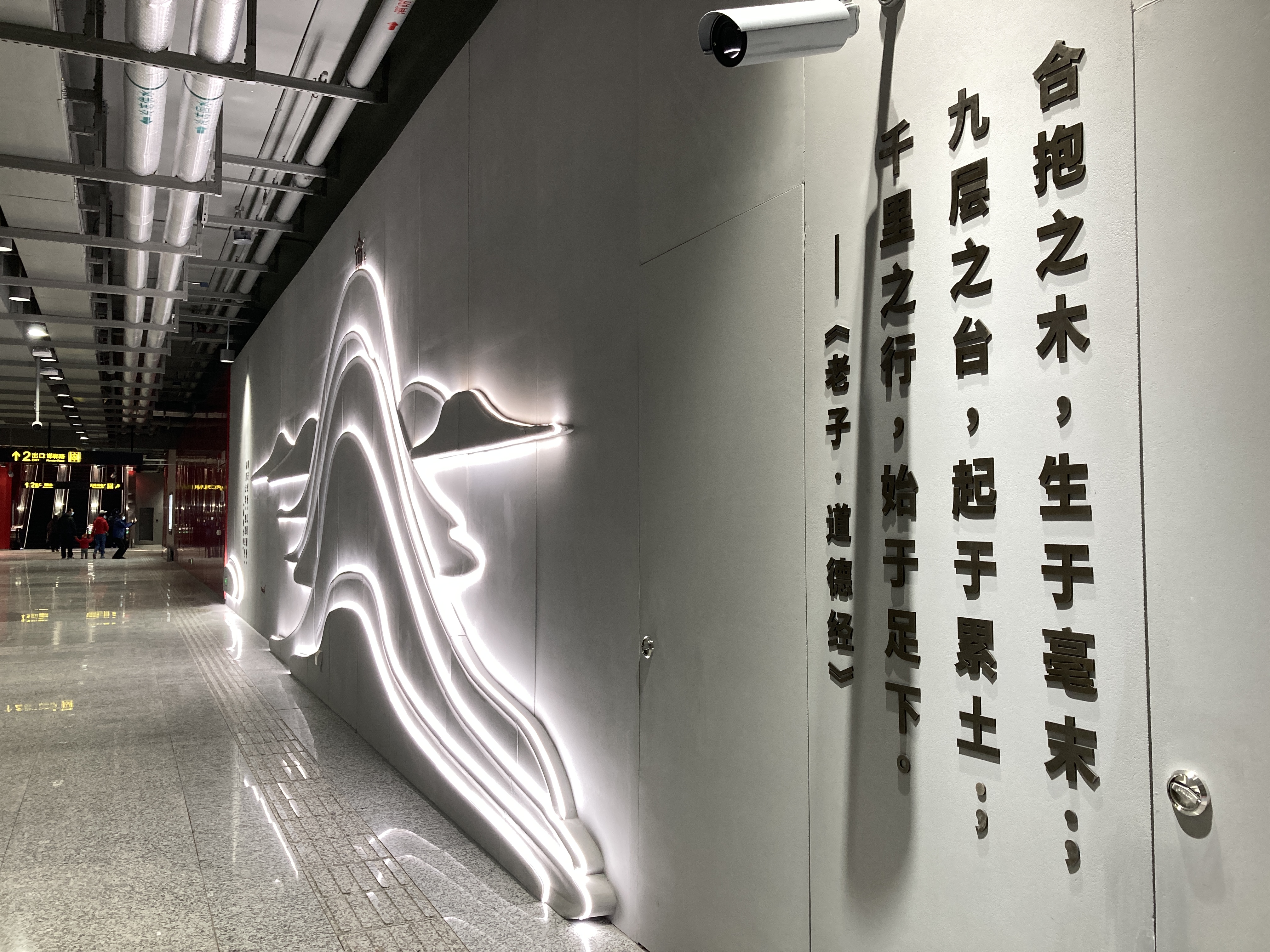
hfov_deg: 63.4
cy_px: 476
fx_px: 1027
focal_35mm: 28
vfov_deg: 49.7
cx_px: 635
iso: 80
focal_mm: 3.99
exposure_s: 1/65
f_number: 1.8
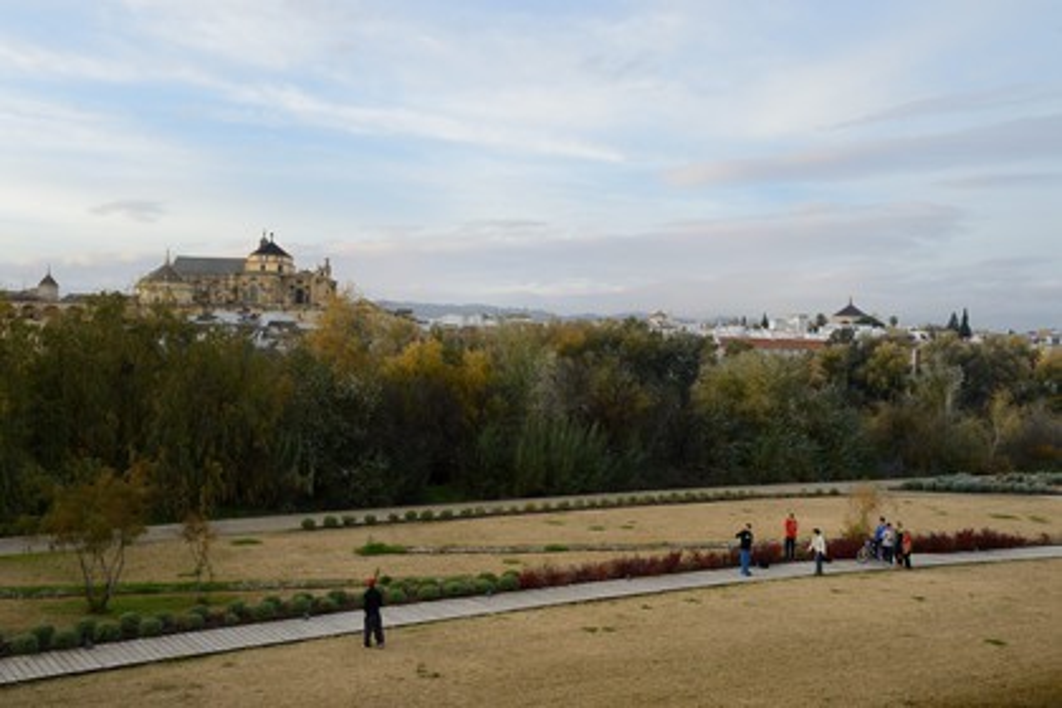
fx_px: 1003
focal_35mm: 34
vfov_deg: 38.9
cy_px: 354
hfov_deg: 55.8
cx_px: 531
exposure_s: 1/100
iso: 400
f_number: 7.1
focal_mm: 34
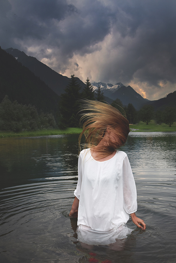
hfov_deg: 35.8
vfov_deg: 51.6
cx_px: 108
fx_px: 271
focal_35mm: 37
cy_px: 156
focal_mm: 28
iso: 640
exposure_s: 1/800
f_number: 7.1
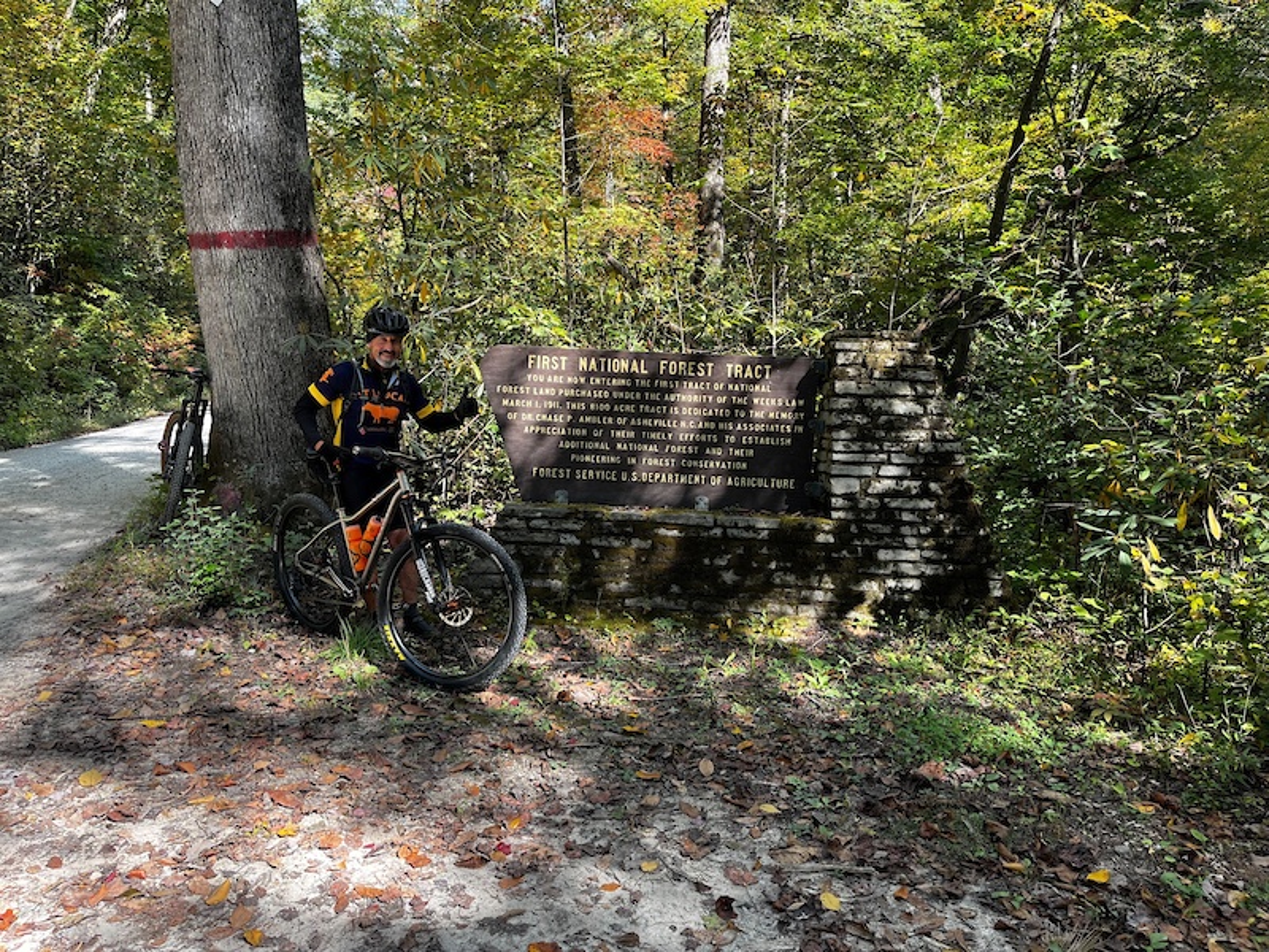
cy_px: 476
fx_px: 953
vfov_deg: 53.1
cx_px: 634
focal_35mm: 26
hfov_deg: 67.3
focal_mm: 5.1
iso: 40
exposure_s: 1/227
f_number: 1.6
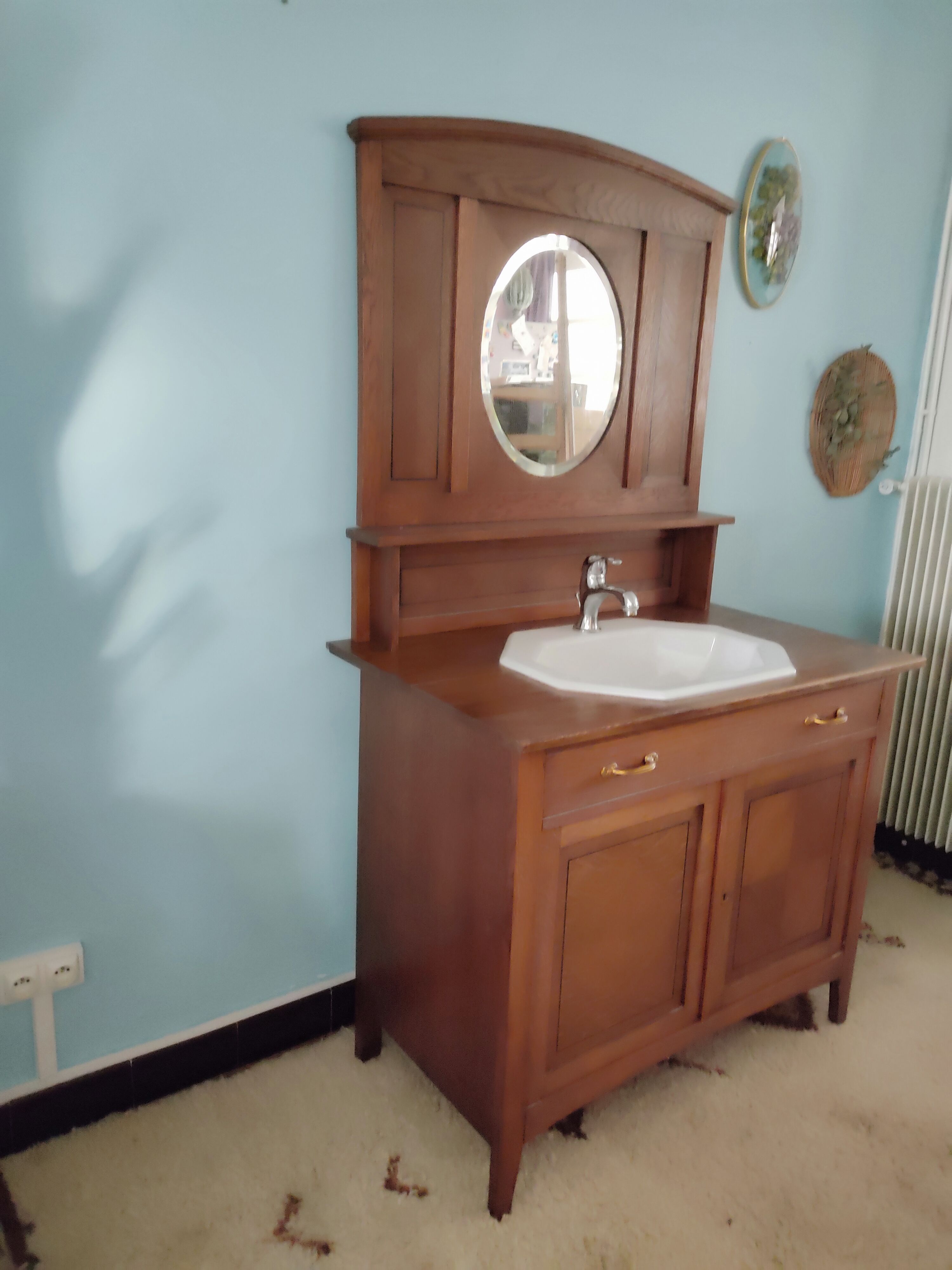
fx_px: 953
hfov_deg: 53.1
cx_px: 476
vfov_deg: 67.3
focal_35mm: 26
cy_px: 635
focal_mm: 4.74
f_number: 1.79
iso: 6912
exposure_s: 1/14
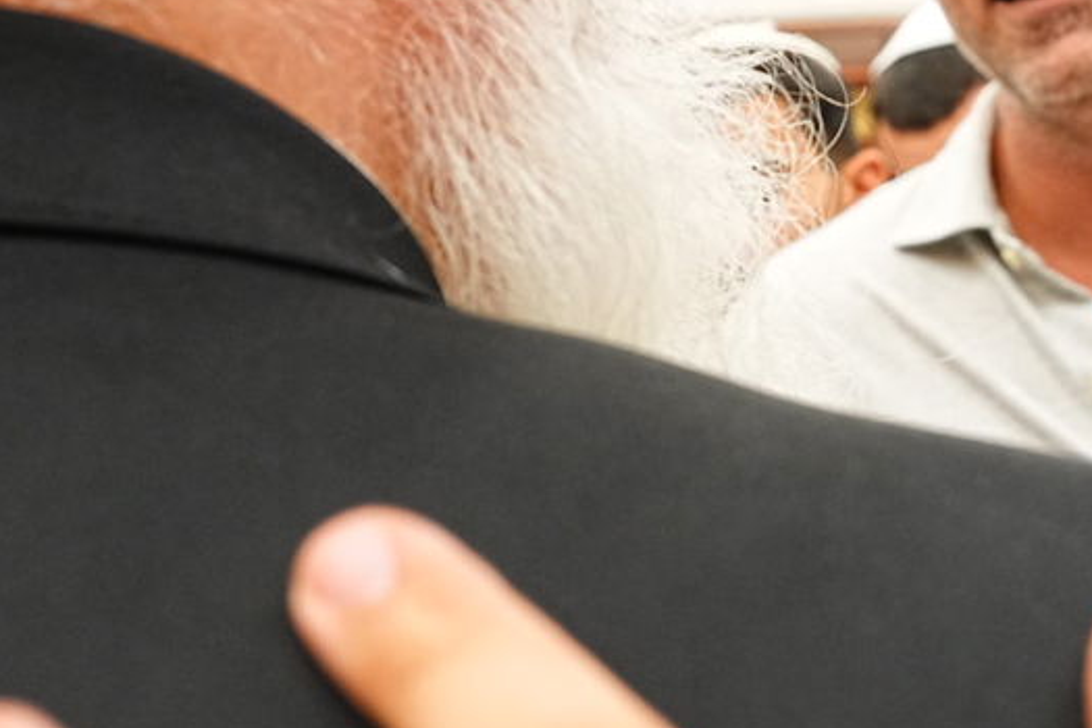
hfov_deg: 31.2
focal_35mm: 64
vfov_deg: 21.0
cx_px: 736
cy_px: 130
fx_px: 1941
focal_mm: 24
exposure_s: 1/250
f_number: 5
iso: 2500
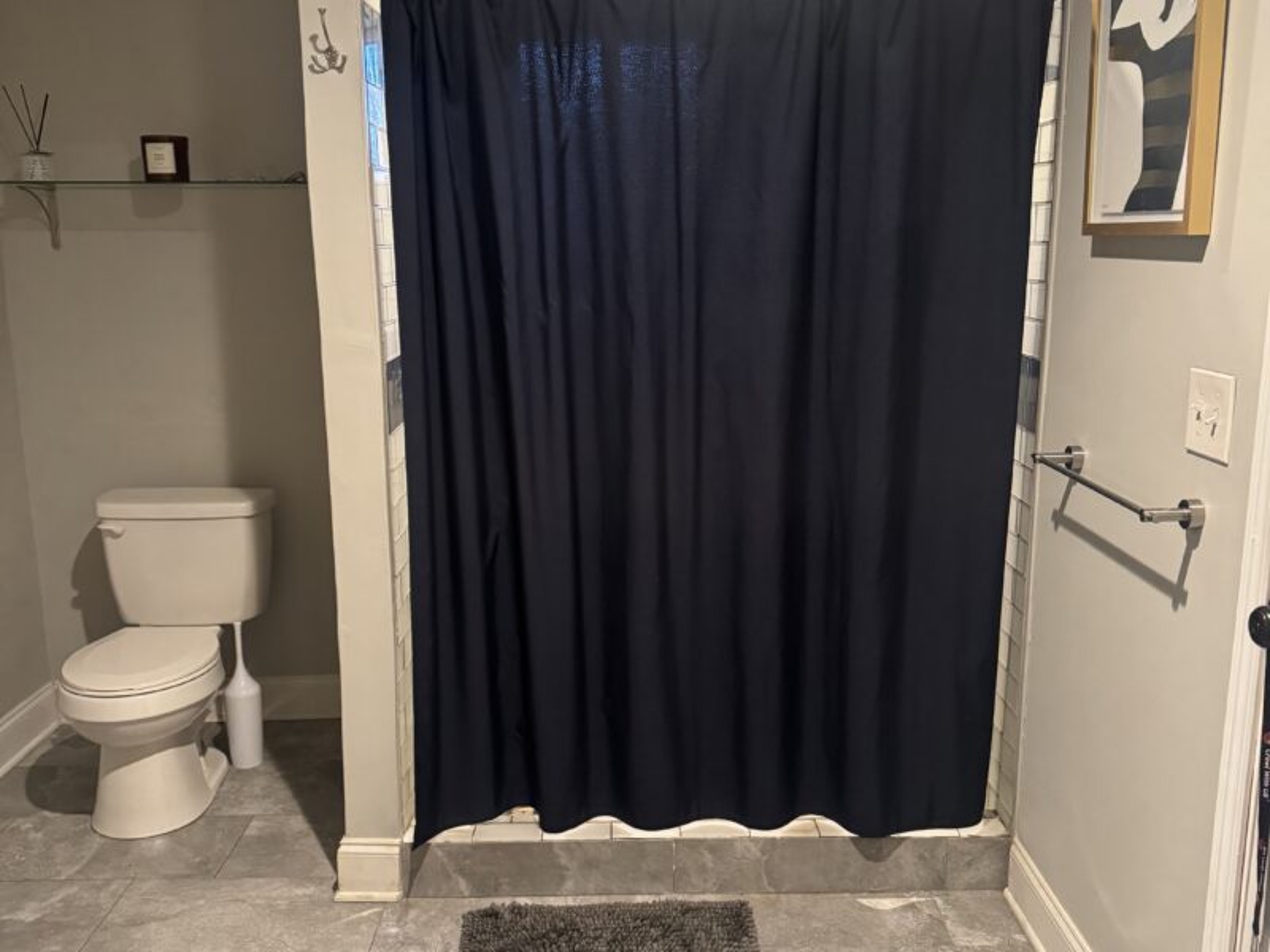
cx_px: 635
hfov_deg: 71.6
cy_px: 476
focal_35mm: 24
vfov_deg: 56.8
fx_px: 881
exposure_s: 1/60
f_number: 1.78
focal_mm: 6.76
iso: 640
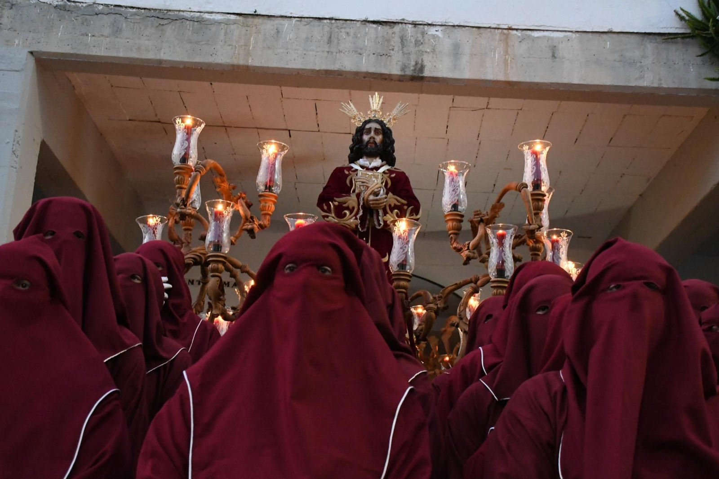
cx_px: 360
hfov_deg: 35.1
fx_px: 1138
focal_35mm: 57
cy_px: 240
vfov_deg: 23.8
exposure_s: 1/50
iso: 10000
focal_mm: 38
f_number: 7.1
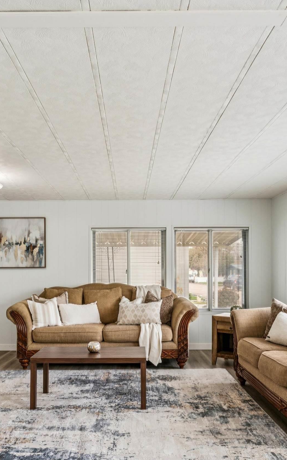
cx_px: 129
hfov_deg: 41.6
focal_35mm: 30
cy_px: 273
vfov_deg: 62.1
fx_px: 378
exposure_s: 1/15
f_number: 13
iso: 400
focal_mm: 16.1
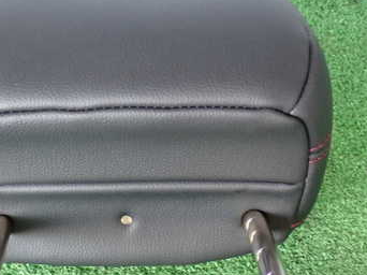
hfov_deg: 26.8
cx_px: 99
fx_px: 763
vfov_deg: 20.3
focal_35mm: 72
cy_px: 185
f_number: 2.8
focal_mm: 7.31
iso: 500
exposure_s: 1/40
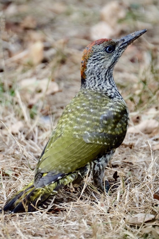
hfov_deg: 2.3
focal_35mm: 600
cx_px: 80
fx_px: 3975
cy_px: 120
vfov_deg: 3.4
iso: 200
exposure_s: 1/70
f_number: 5.6
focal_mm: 400
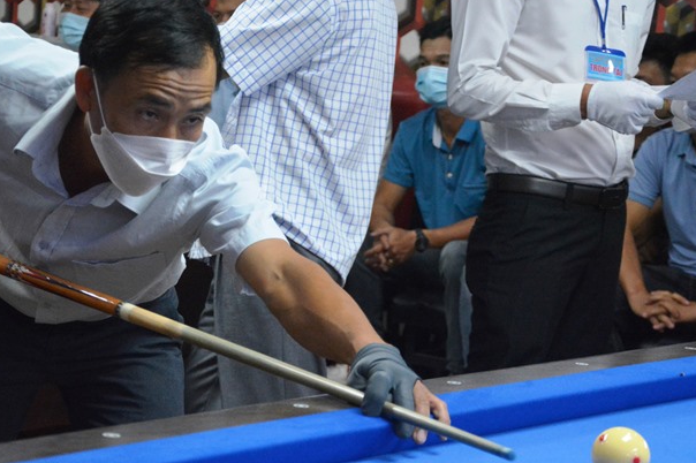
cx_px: 266
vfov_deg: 6.6
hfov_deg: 9.9
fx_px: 4032
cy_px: 272
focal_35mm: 209
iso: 4000
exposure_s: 1/200
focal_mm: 105
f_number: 5.6
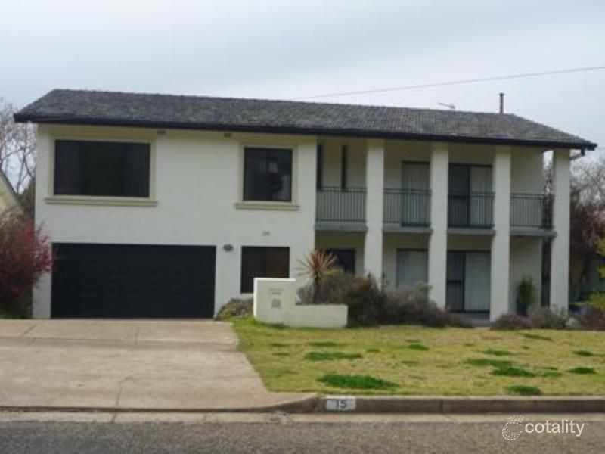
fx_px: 664
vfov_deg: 37.7
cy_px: 227
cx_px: 302
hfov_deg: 49.0
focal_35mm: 38
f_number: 4
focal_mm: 6.8
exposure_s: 1/400
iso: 80
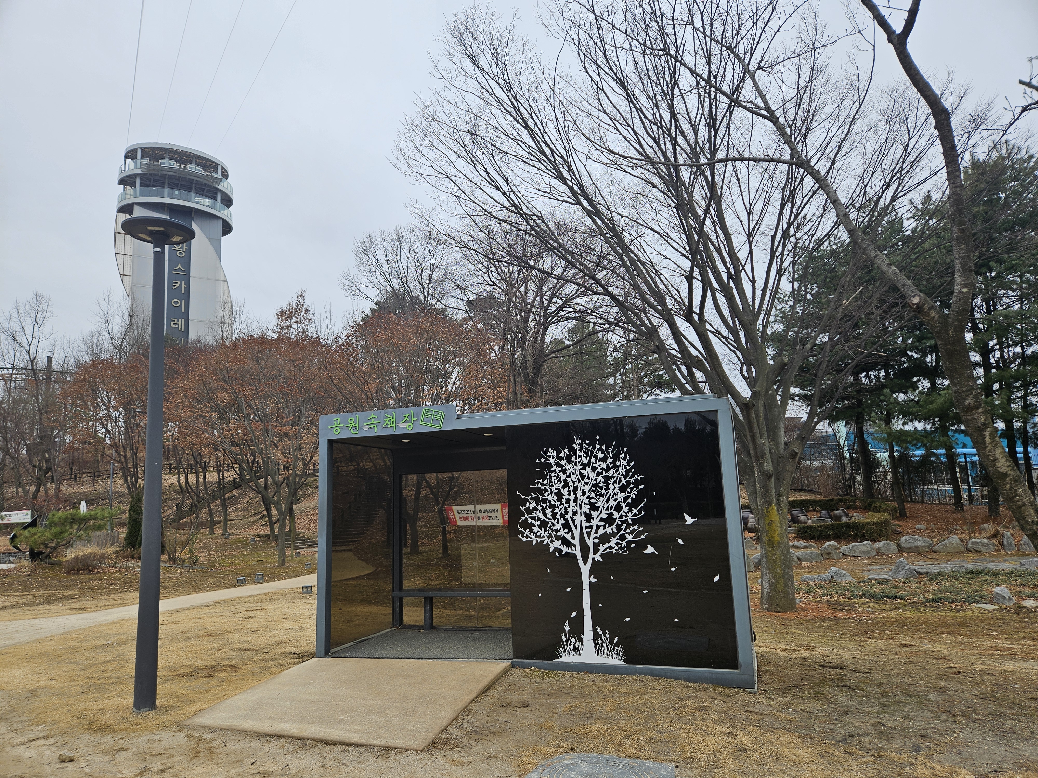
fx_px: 690
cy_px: 389
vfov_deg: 58.9
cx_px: 519
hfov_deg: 73.9
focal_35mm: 23
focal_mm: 5.4
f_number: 1.8
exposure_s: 1/440
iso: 25
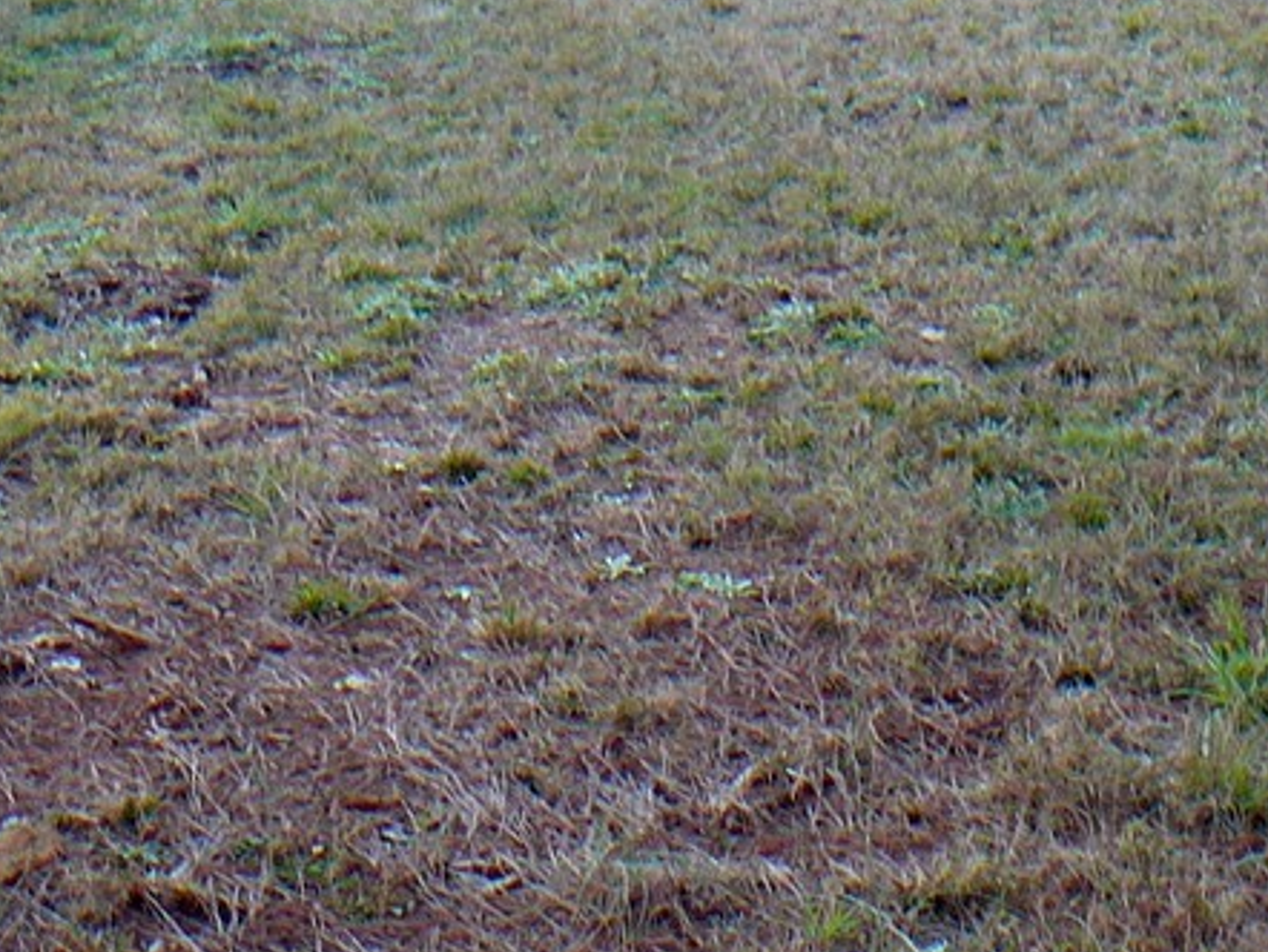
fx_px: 2969
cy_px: -63
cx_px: 806
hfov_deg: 24.0
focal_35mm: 81
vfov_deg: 17.7
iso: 80
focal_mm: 5.2
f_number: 2.8
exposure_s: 1/60
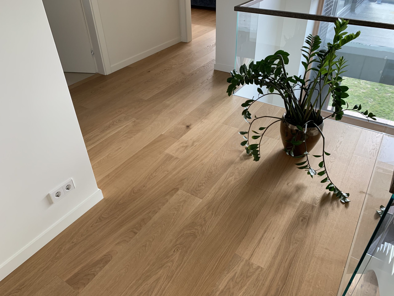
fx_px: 296
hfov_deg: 67.3
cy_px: 148
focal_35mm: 26
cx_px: 197
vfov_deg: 53.1
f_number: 1.8
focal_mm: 4.25
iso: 100
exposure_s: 1/121
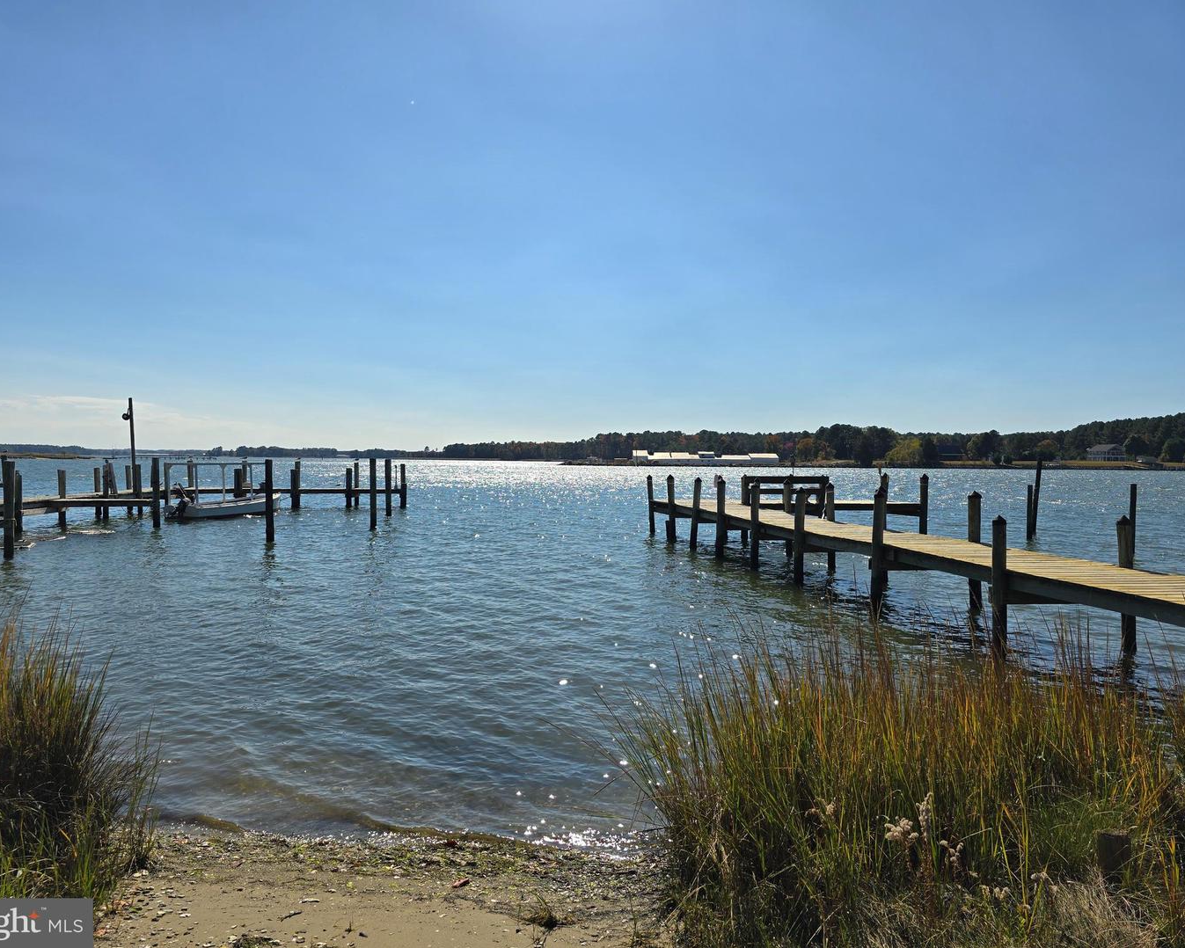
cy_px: 474
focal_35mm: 24
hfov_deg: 70.3
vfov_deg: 58.8
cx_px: 572
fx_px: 842
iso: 12
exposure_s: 1/1704
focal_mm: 6.3
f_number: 1.7
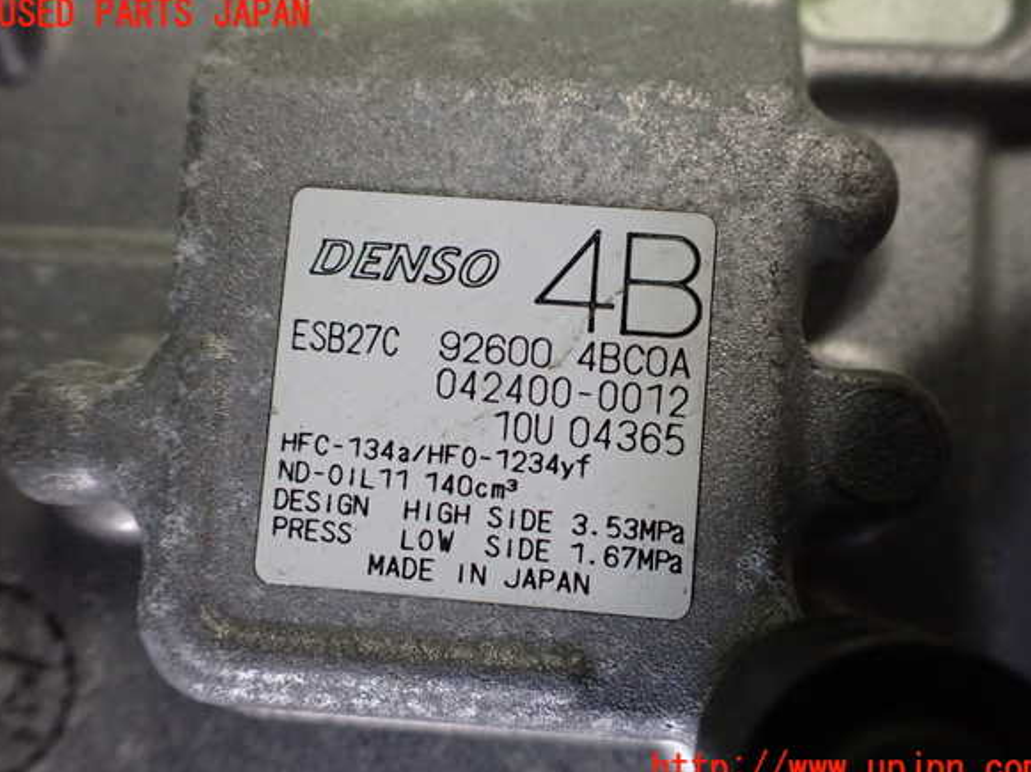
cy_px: 392
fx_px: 923
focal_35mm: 31
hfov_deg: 58.4
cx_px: 520
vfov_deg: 45.4
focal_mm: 5.4
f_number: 2.3
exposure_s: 1/100
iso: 800
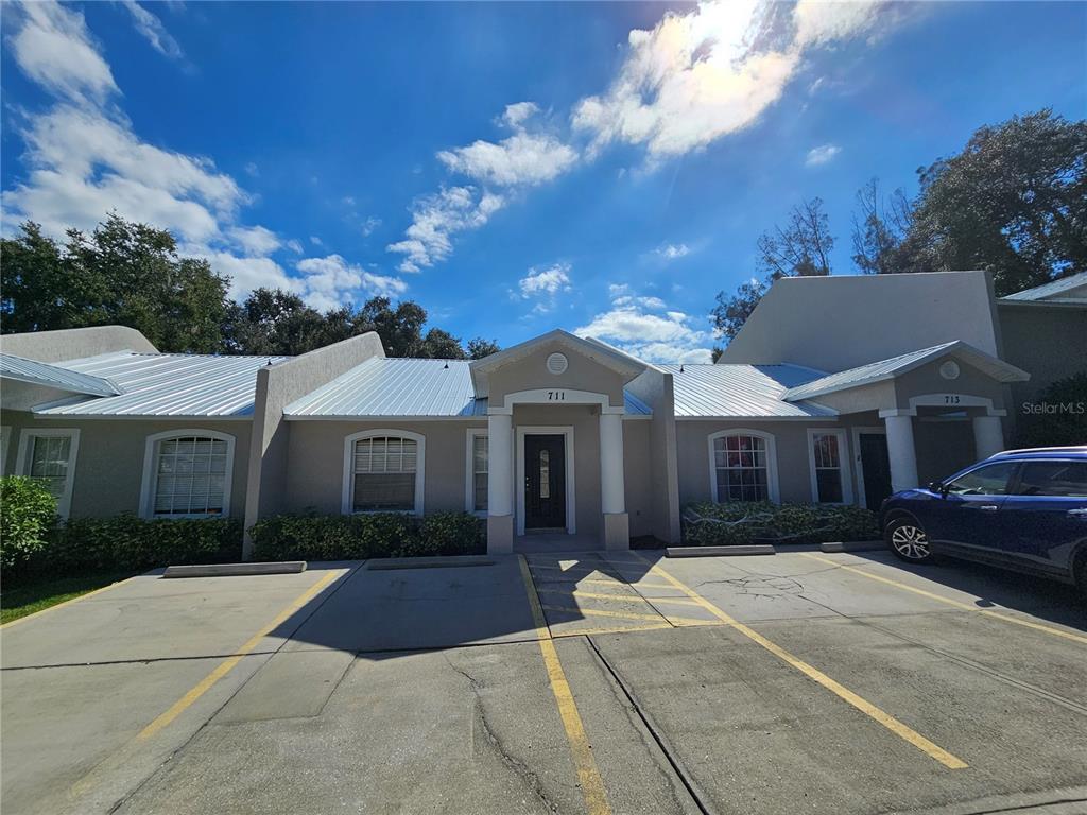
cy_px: 408
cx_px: 544
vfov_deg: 89.9
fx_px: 408
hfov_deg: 106.2
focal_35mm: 13
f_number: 2.2
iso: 50
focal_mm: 2.2
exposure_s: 1/5883
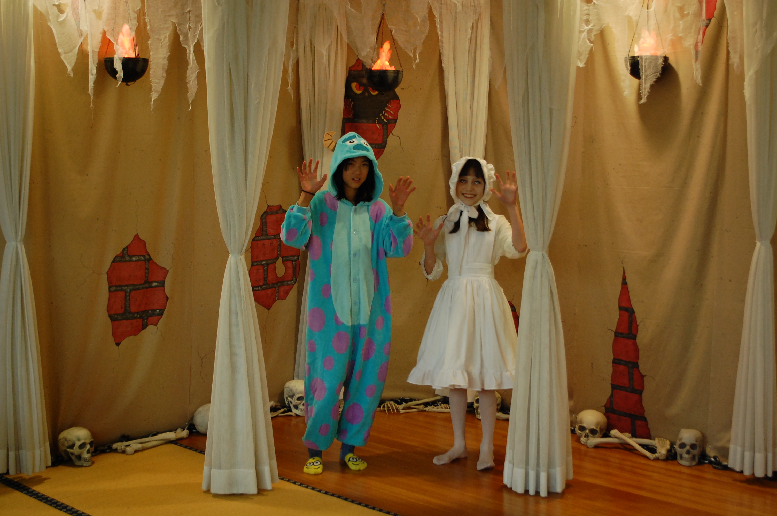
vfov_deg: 26.4
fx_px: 1100
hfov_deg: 38.9
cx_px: 388
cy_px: 258
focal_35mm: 51
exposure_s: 1/8
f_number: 5
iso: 900
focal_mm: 34
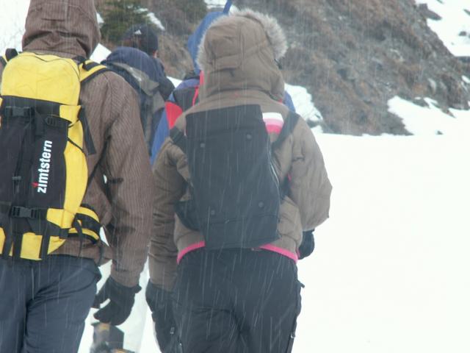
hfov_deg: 9.2
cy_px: 176
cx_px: 235
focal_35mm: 214
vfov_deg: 6.9
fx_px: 2906
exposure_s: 1/60
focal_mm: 35.04
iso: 50
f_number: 5
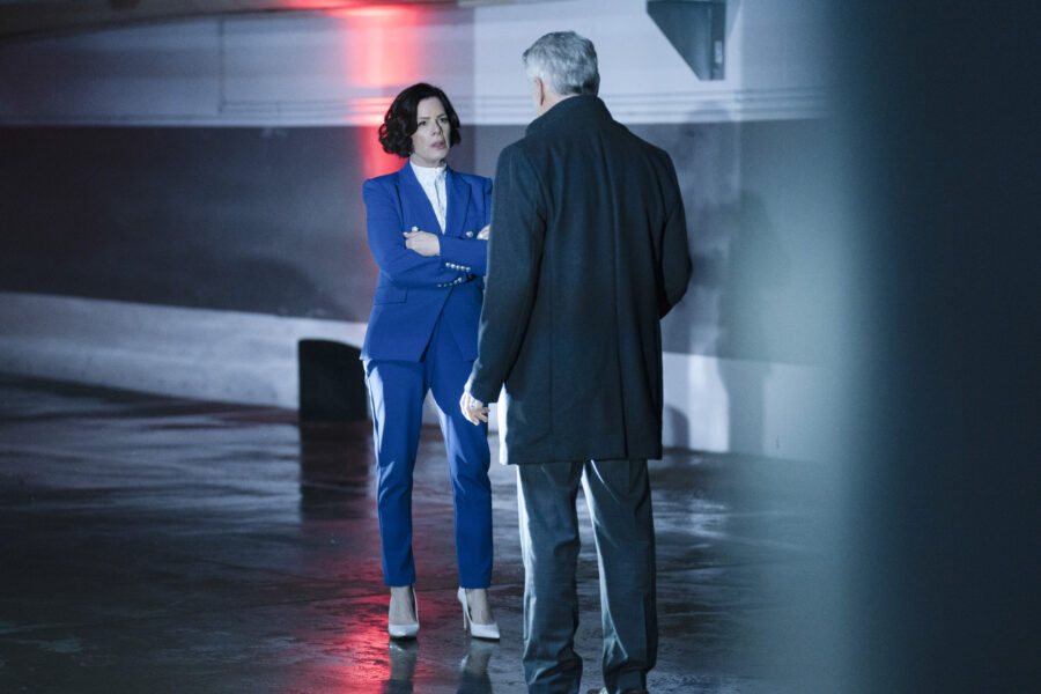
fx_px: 3238
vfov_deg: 12.2
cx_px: 520
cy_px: 347
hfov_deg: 18.3
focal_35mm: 112
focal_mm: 112
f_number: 2.8
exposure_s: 1/160
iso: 3200
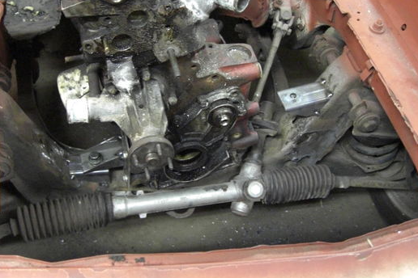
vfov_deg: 27.5
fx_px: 569
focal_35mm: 49
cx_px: 180
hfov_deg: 40.3
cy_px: 134
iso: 800
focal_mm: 7.9
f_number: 2.8
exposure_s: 1/13
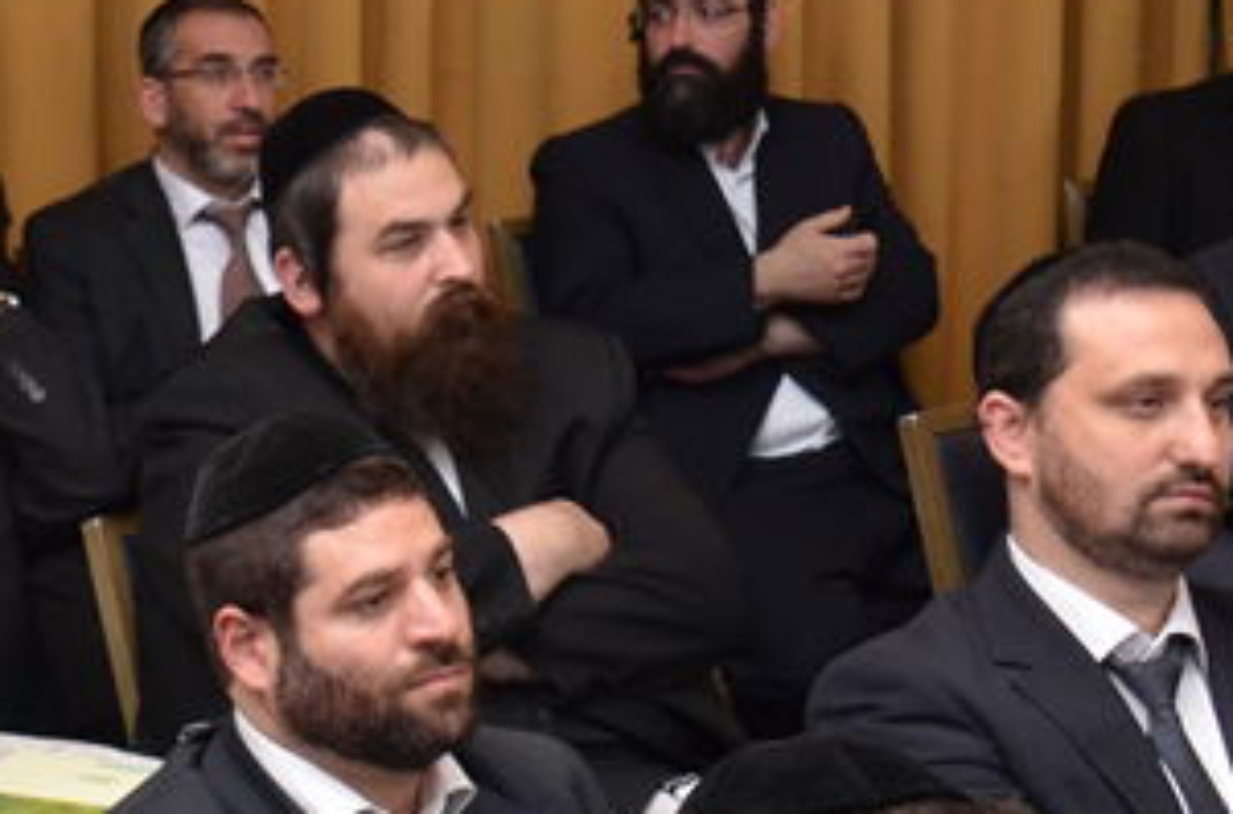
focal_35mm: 164
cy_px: 547
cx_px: -251
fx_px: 5599
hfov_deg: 12.3
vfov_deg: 8.3
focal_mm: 32
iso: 800
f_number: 8
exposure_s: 1/160
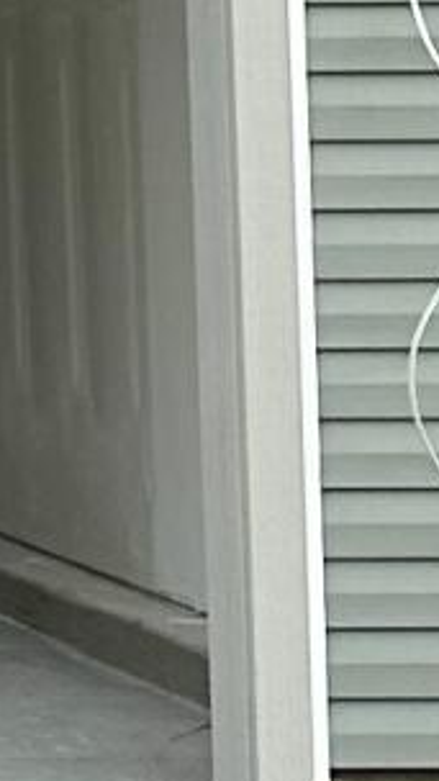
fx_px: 5339
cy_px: -483
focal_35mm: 258
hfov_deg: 4.1
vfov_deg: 8.1
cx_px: -1884
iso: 80
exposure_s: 1/2732
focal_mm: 6.86
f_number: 1.78
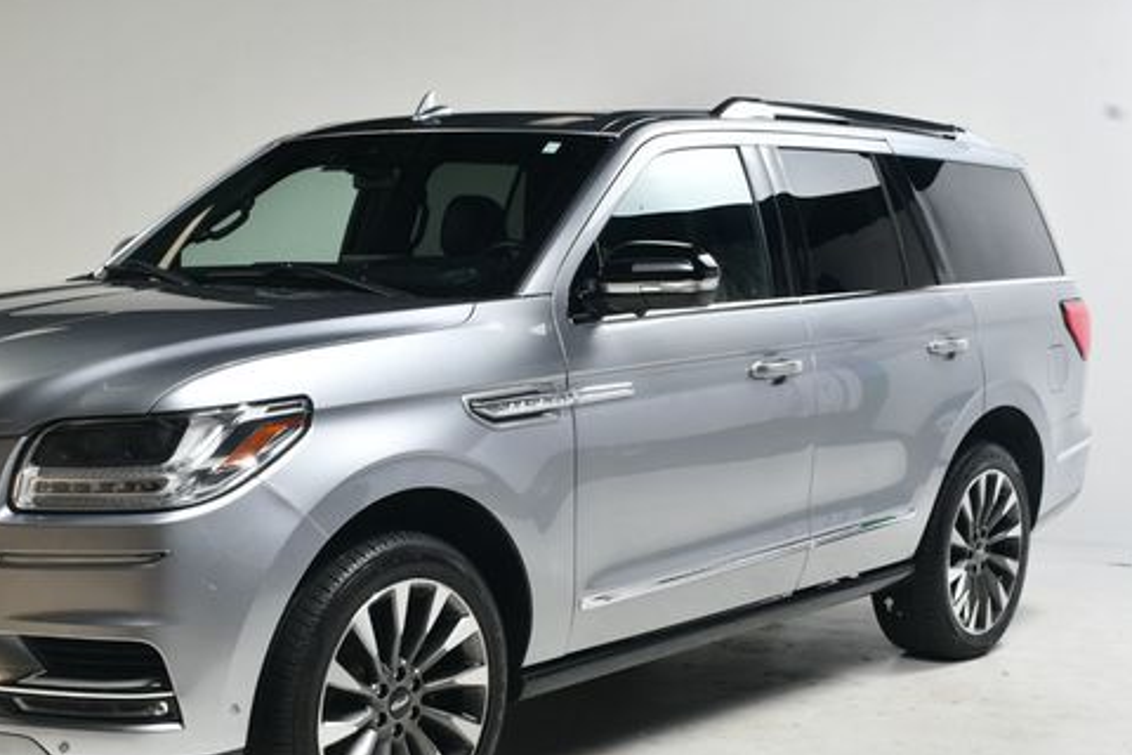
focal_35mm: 60
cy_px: 486
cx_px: 406
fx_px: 1887
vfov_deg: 22.6
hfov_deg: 33.2
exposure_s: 1/160
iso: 100
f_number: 11
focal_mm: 30
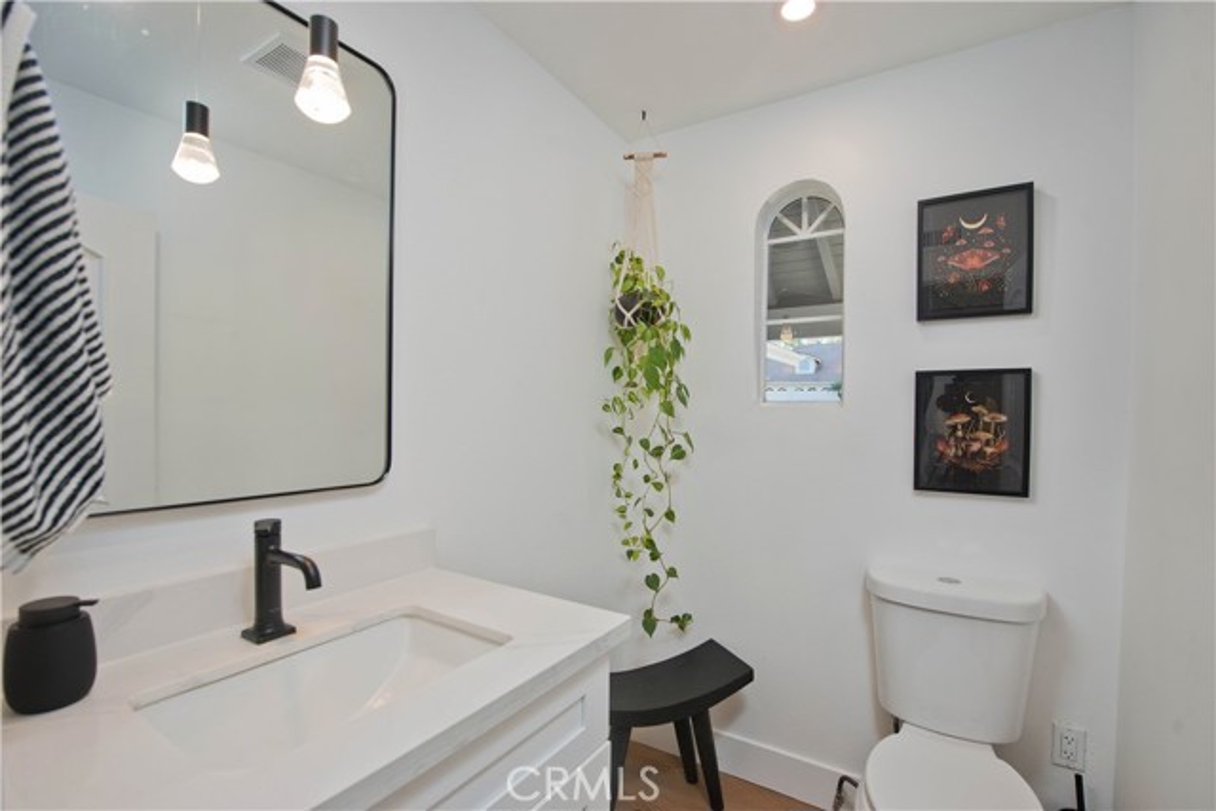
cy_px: 406
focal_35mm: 16
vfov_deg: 73.8
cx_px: 608
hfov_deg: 96.7
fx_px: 541
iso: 400
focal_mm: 16
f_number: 5.6
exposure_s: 1/200
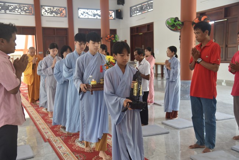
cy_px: 80
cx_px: 120
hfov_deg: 50.7
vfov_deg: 35.1
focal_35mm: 38
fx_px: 252
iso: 450
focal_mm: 38
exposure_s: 1/60
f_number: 4
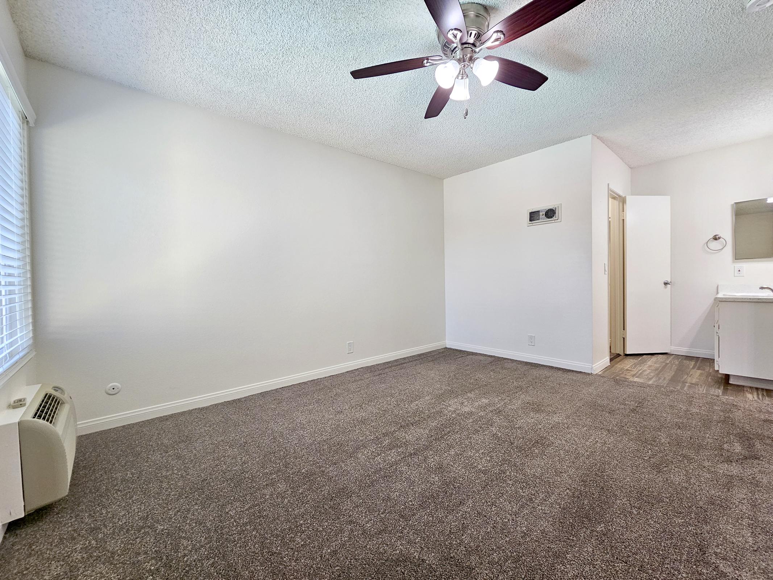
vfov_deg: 89.9
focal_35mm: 13
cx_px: 386
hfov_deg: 106.2
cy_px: 290
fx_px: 290
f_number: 2.2
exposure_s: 1/60
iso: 100
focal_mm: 2.2
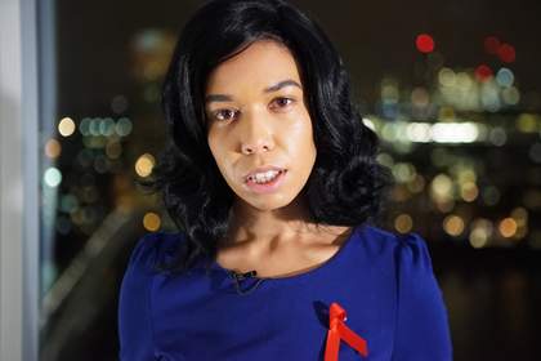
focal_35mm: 70
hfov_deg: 28.8
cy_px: 180
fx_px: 1052
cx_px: 270
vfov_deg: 19.5
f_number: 2.8
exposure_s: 1/160
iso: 12800
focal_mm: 70
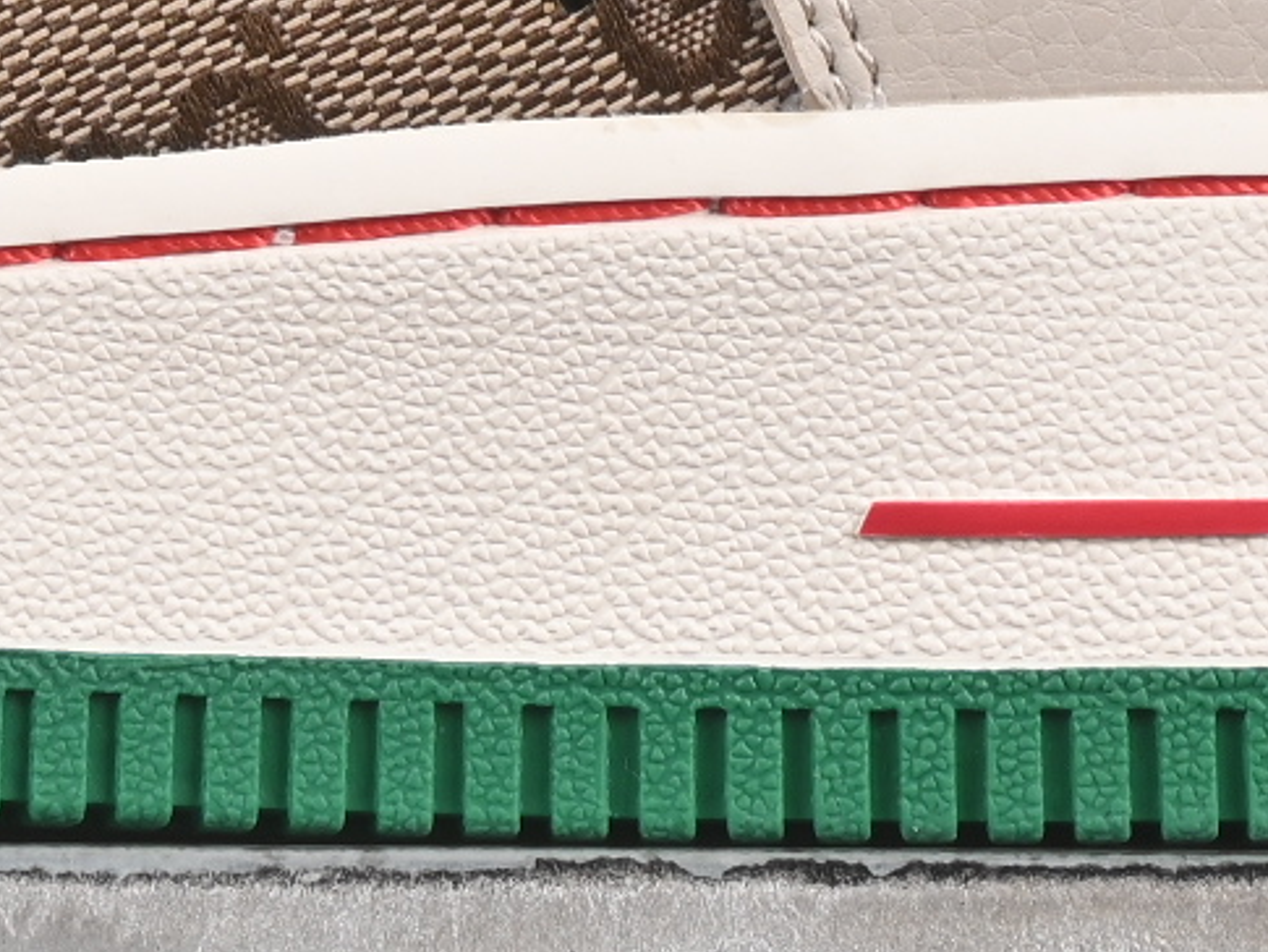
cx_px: -316
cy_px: -672
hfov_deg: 4.8
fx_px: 15169
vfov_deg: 3.6
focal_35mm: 414
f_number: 7.1
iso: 160
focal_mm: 50
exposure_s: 1/60
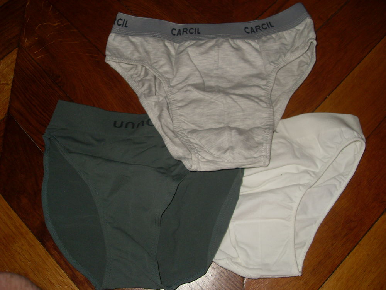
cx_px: 193
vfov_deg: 40.7
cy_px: 145
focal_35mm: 35
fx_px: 390
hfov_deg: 52.6
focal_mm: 6.3
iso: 100
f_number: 2.8
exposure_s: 1/45
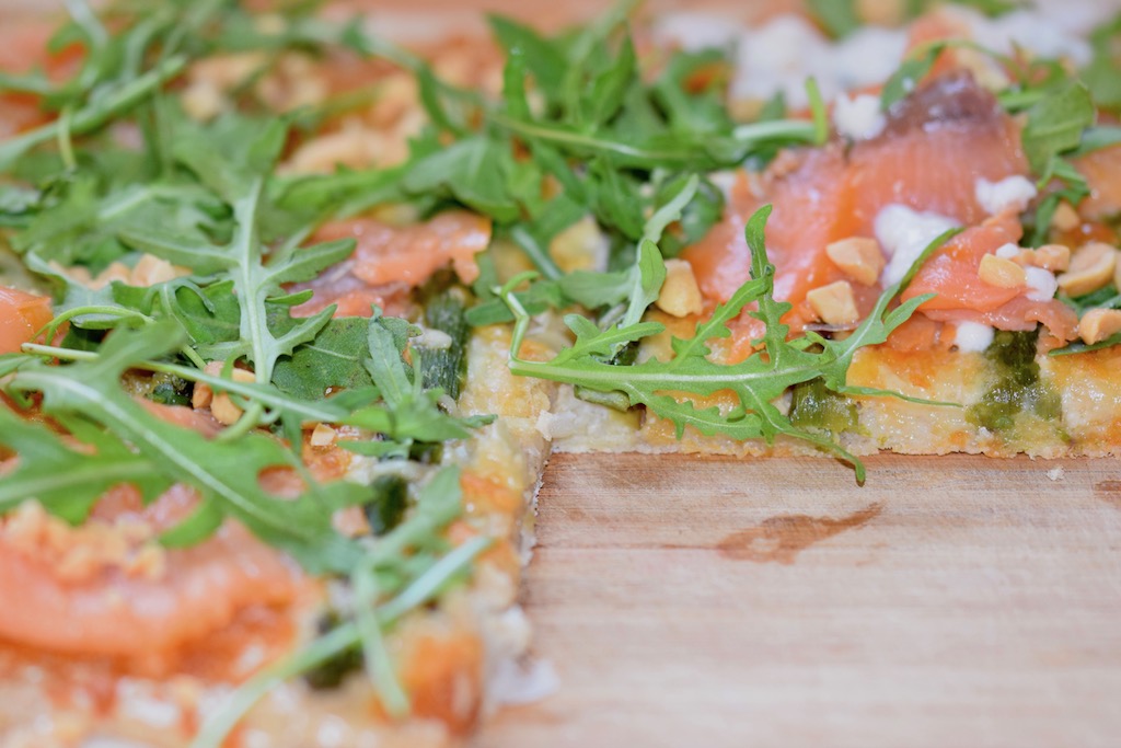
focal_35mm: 158
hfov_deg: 13.0
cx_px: 560
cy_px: 374
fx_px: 4905
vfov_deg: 8.7
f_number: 4.5
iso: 800
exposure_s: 1/80
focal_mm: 105
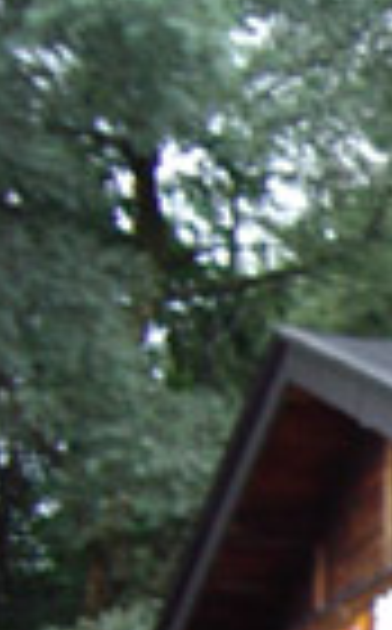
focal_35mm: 130
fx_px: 2231
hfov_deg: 9.1
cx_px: 919
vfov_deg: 15.5
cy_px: 742
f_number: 2.6
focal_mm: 5.8
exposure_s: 1/4
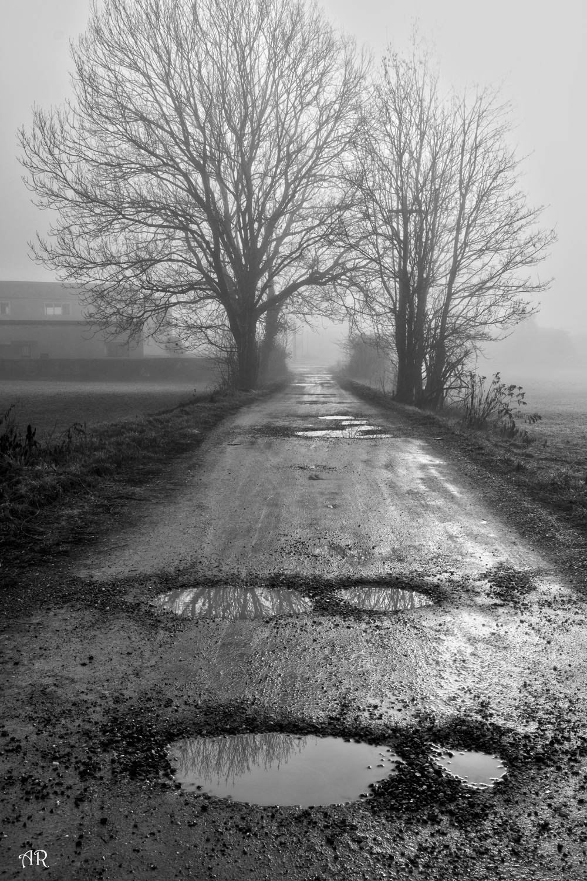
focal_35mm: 34
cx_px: 294
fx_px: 844
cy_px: 440
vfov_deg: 55.1
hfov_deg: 38.4
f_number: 8
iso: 100
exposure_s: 1/500
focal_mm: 23
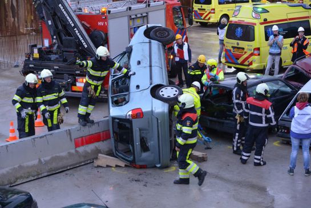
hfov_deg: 27.0
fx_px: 648
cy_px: 104
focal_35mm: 75
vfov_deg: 18.2
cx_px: 156
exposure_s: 1/125
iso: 1600
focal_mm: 75
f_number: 5.6
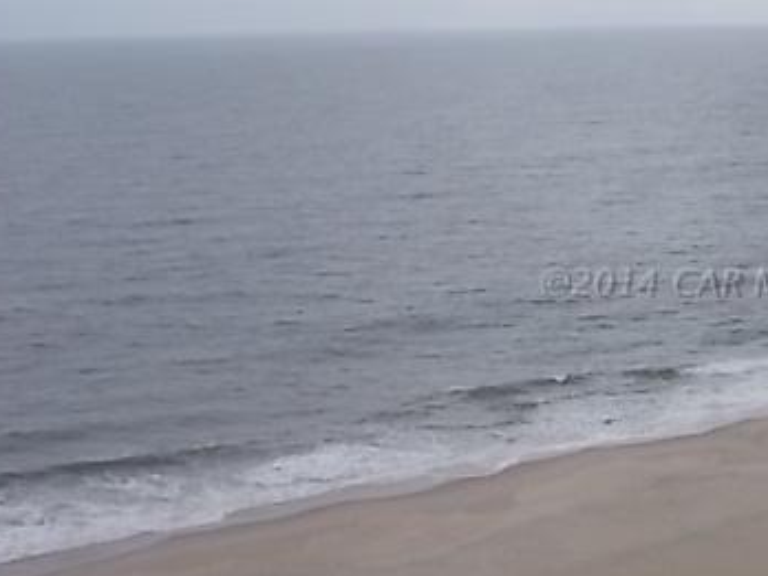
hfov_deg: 23.5
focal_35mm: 81
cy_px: 280
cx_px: 680
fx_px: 1797
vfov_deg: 18.2
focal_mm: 7.9
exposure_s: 1/320
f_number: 4.2
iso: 80
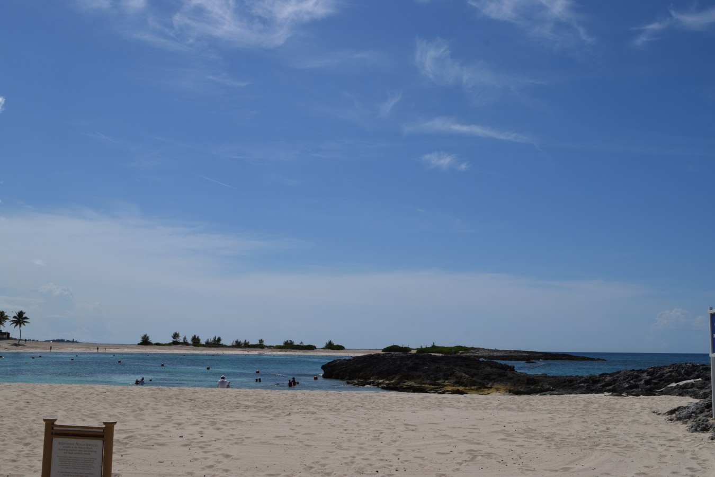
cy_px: 238
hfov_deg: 51.3
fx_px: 745
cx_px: 358
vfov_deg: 35.5
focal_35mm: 38
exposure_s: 1/640
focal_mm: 25
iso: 200
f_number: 13
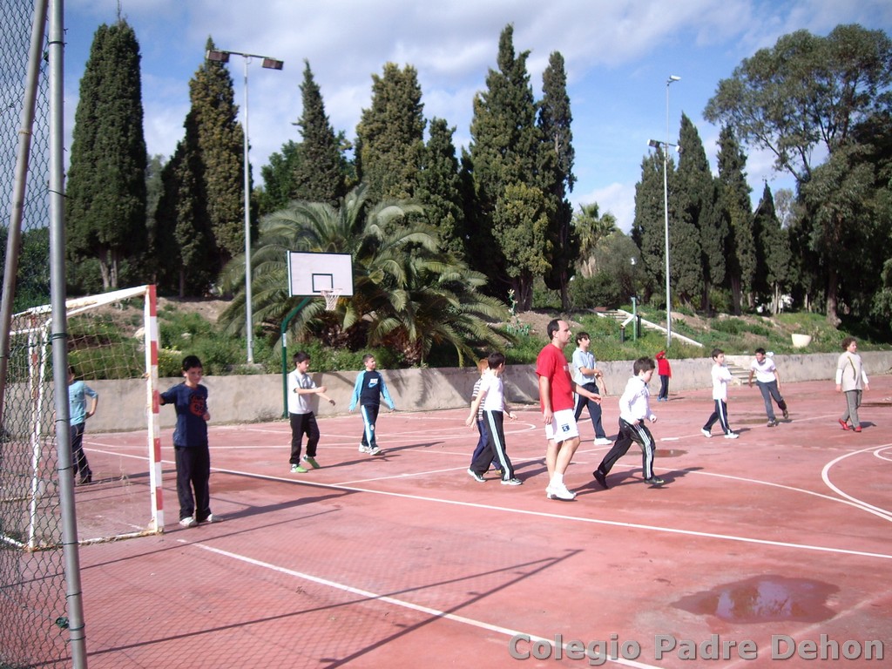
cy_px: 334
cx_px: 446
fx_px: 979
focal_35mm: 38
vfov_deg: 37.7
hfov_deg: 49.0
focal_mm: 6.2
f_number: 4.3
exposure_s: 1/1250
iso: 64
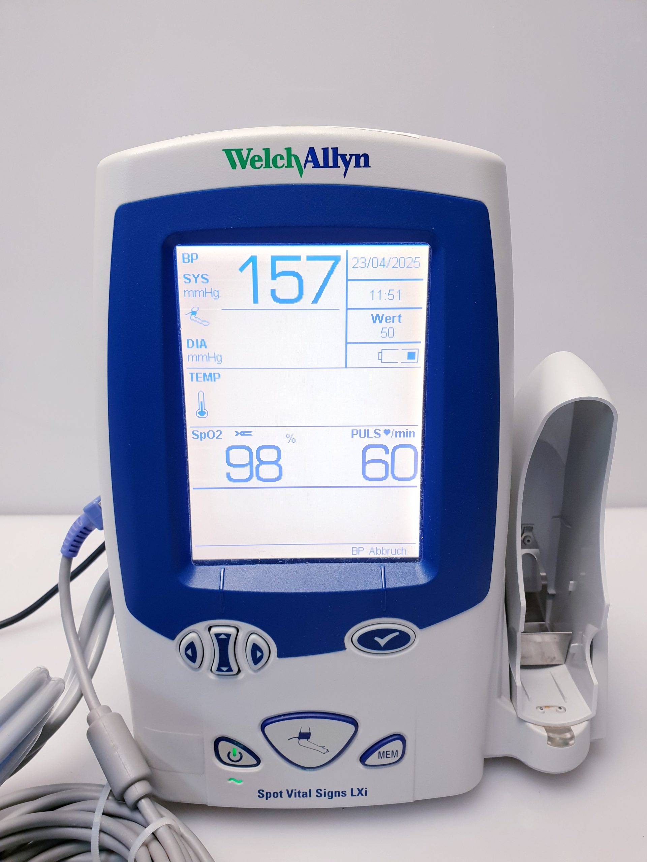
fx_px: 648
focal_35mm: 26
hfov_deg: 53.1
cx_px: 324
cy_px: 431
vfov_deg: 67.3
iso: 100
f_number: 2.4
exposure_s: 1/100
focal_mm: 4.3
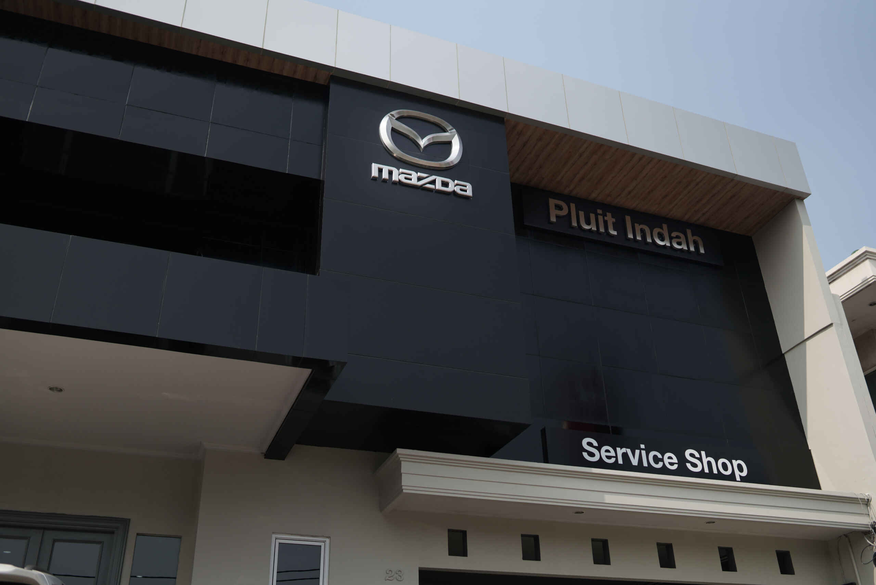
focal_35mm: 35
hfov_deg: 54.4
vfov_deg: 37.9
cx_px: 438
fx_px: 852
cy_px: 292
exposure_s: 1/6400
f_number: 2
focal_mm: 35
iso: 200
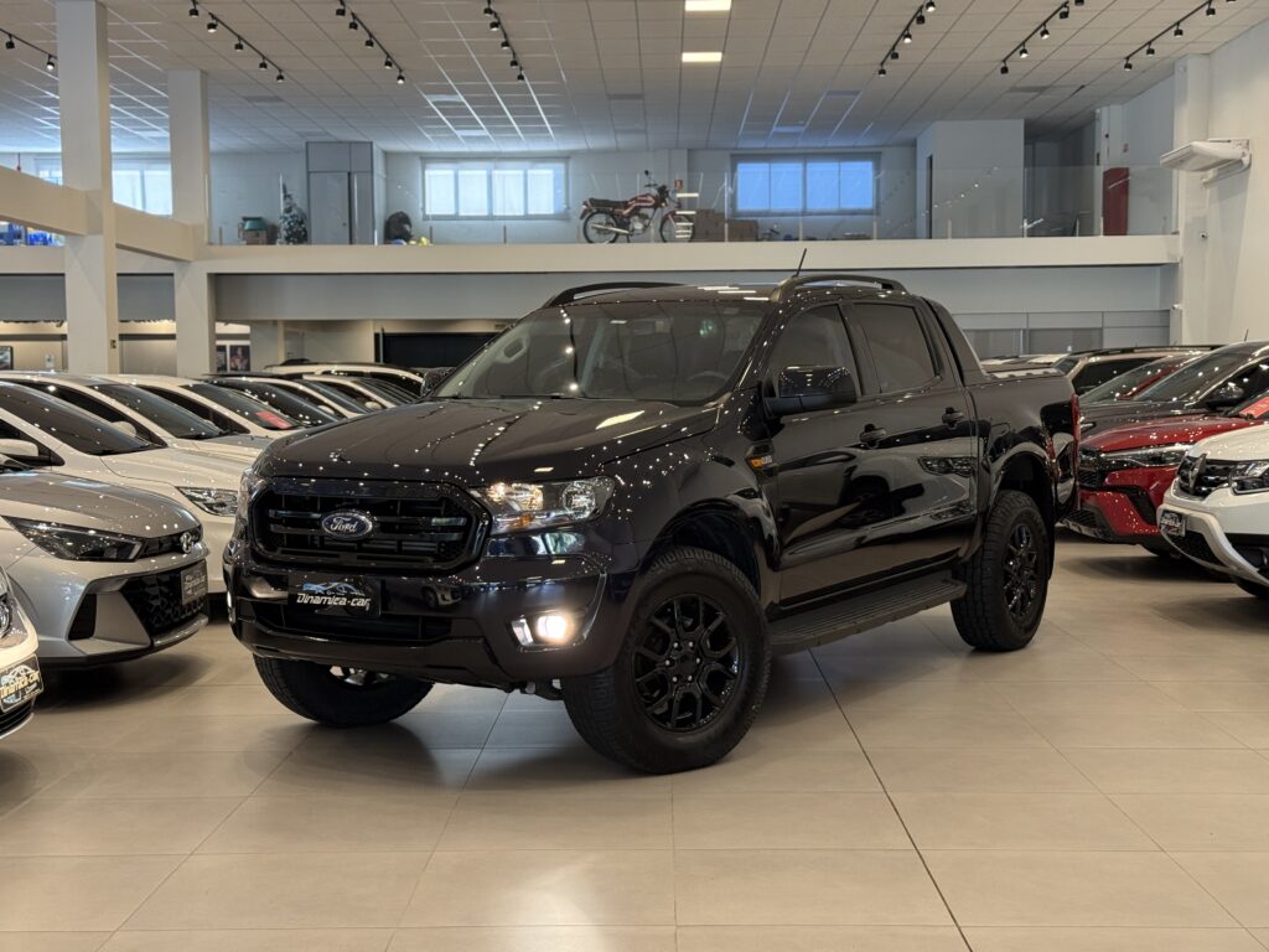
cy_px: 476
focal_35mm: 48
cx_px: 634
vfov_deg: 30.3
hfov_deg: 39.7
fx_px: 1760
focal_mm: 6.76
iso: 160
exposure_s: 1/60
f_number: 1.78
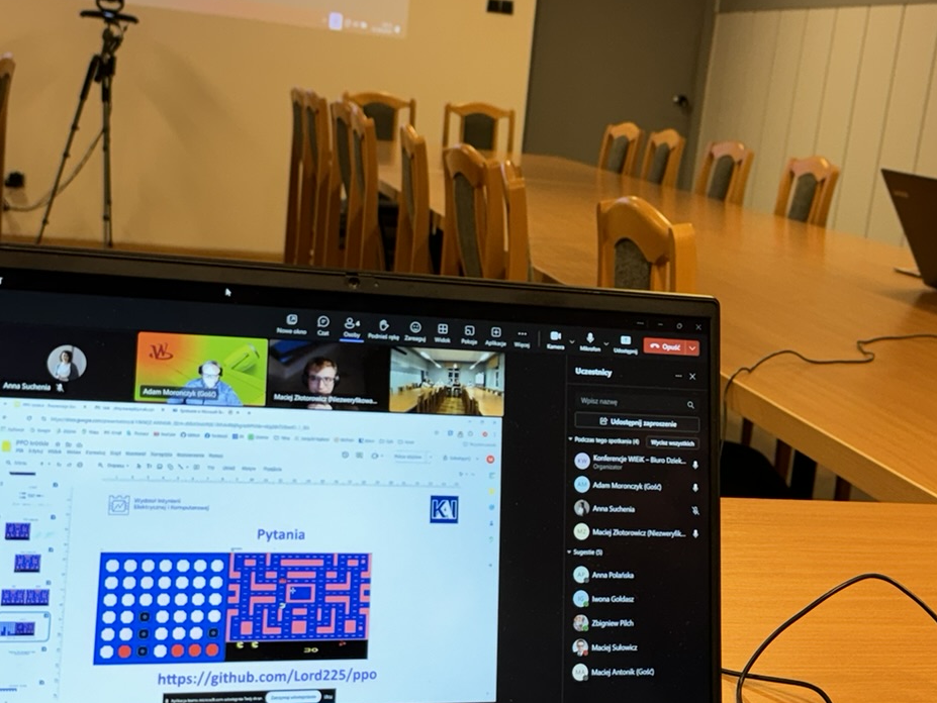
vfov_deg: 27.5
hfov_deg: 36.0
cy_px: 342
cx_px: 582
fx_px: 1435
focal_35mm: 53
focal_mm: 6.76
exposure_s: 1/100
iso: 160
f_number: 1.78
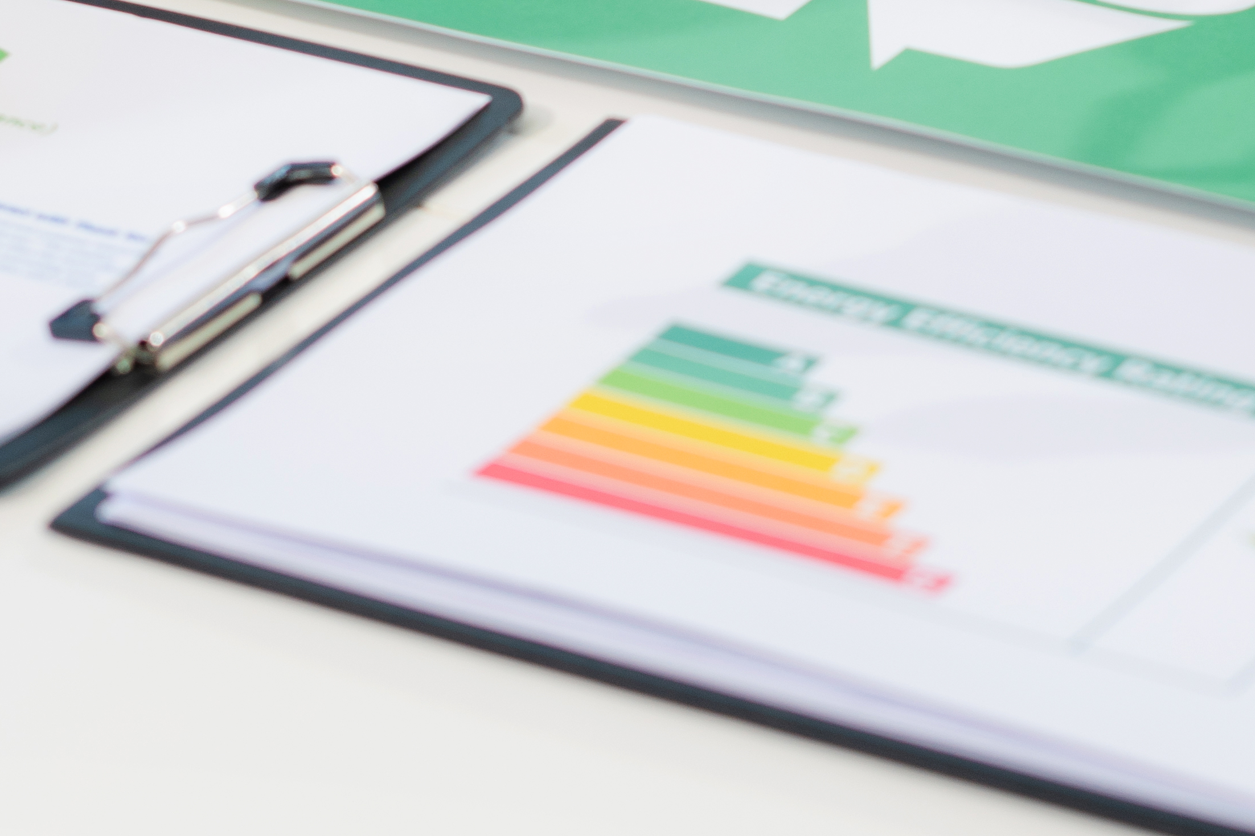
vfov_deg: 8.5
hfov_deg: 12.8
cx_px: 1195
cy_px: -210
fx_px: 5542
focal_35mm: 159
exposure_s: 1/125
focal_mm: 50
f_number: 2.8
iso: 320
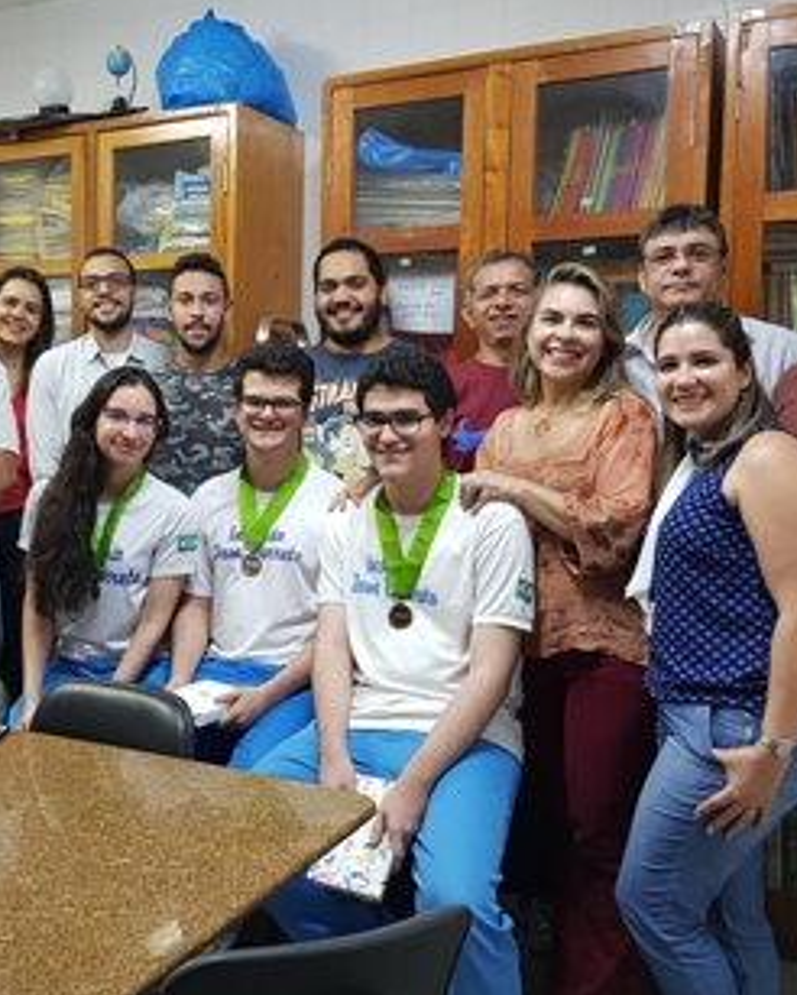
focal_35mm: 37
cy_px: 512
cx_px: 305
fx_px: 1090
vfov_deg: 49.0
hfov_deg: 39.9
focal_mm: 4.2
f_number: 1.7
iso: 160
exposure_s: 1/30
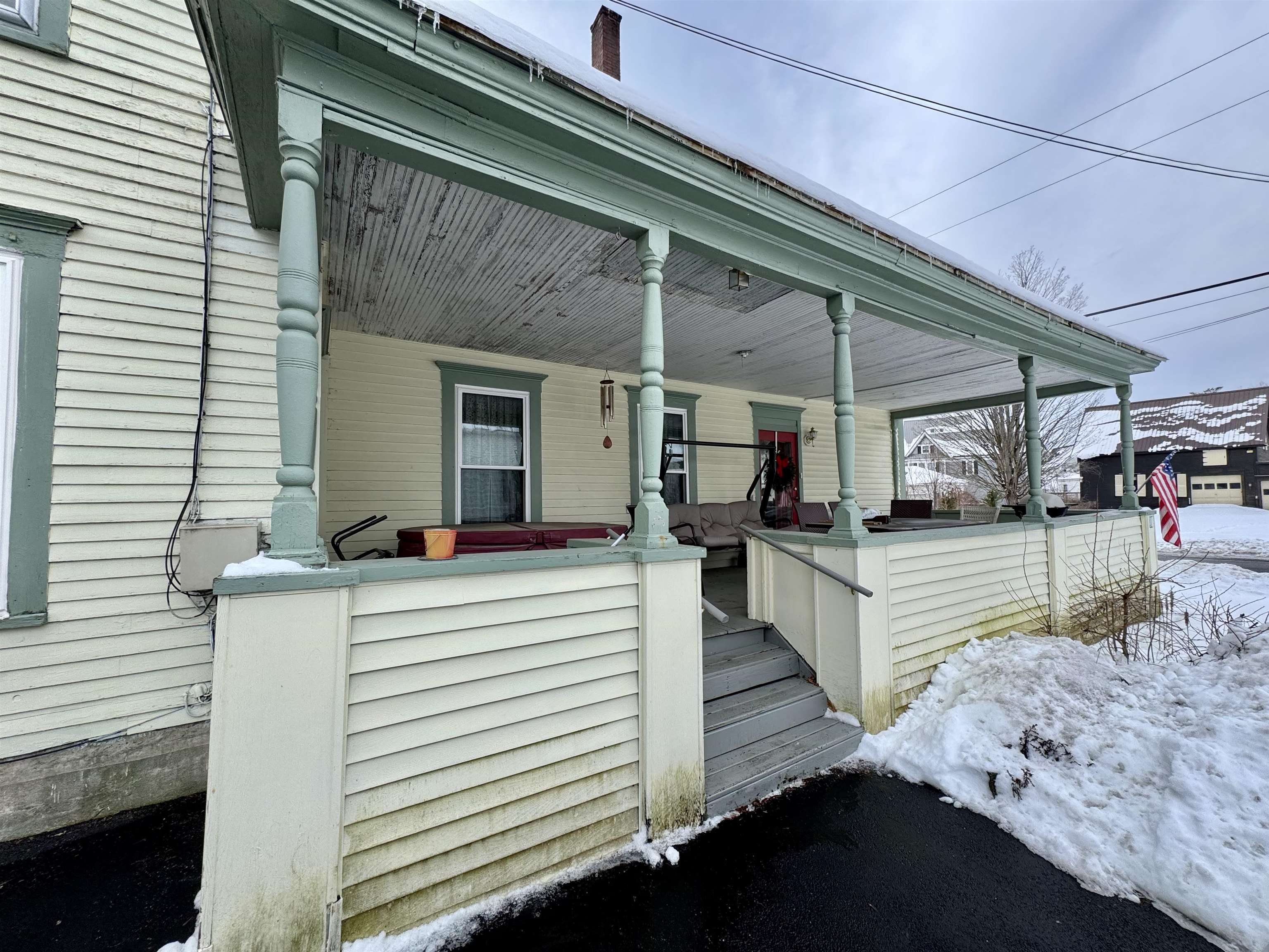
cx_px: 634
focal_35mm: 14
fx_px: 513
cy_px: 476
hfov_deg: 102.1
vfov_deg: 85.7
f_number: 2.2
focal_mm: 2.22
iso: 40
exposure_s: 1/573
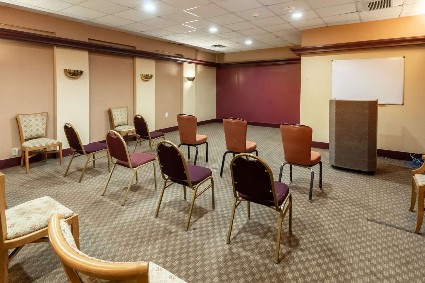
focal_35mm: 18
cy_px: 142
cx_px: 212
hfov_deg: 90.0
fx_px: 212
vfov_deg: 67.4
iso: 800
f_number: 8
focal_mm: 12
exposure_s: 1/20
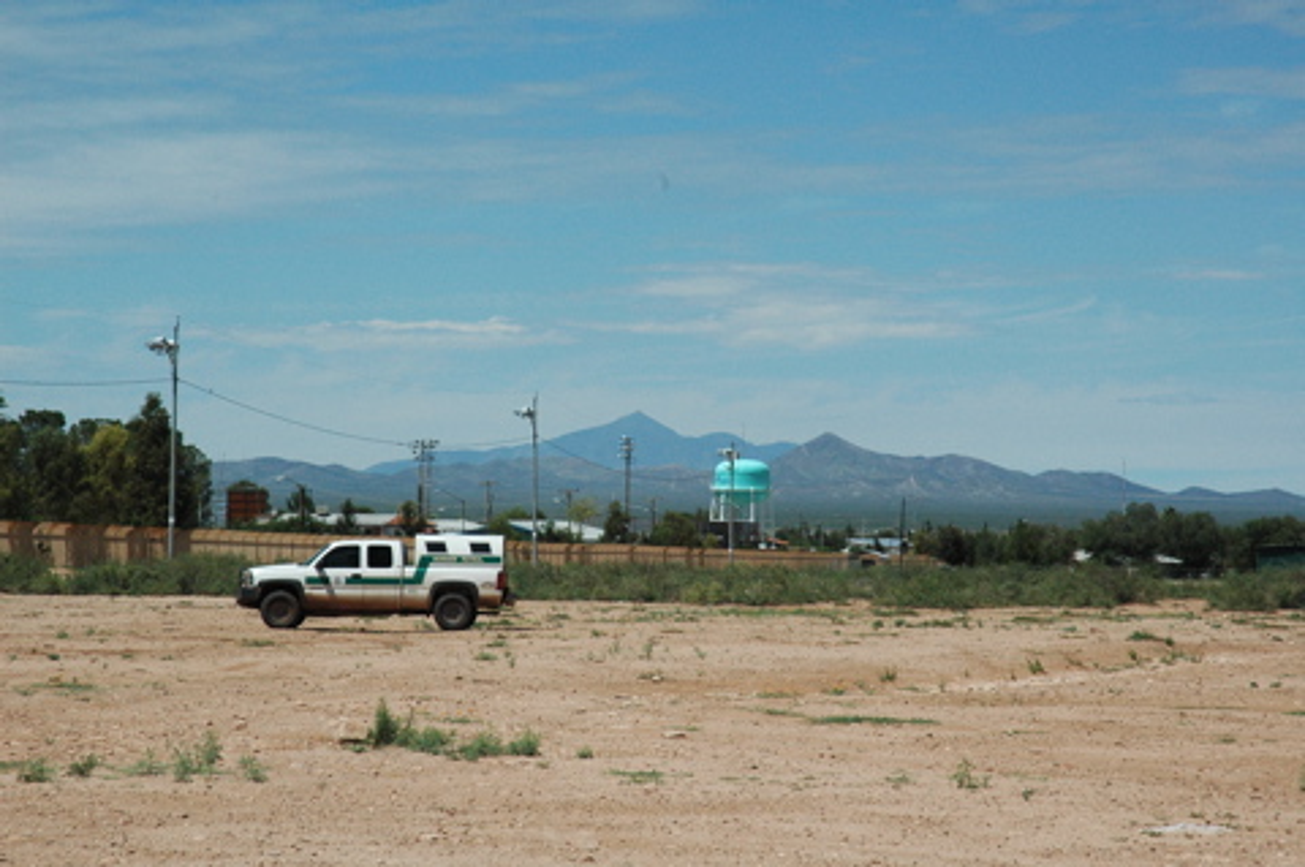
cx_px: 652
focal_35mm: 105
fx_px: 3802
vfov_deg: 13.0
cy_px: 434
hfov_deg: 19.5
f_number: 13
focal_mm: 70
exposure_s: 1/1250
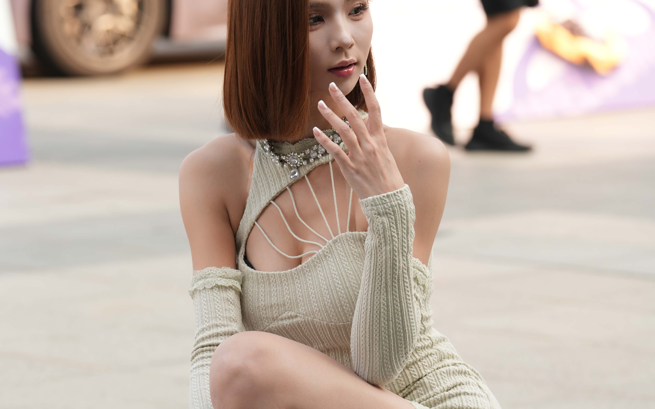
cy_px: 293
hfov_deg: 11.2
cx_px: 327
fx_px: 3338
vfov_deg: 7.0
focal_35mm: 187
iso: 320
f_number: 4.5
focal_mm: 122
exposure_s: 1/400
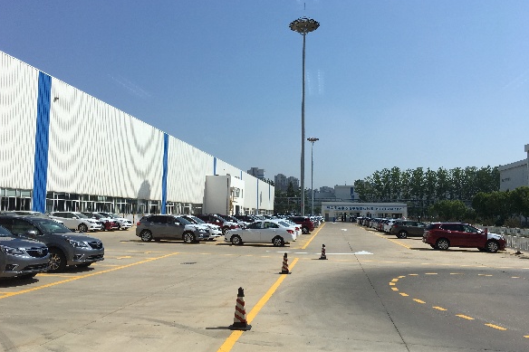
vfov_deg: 42.3
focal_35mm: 31
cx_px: 258
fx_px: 455
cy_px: 186
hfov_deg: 60.3
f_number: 2.2
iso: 25
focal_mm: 4.15
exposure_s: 1/2024
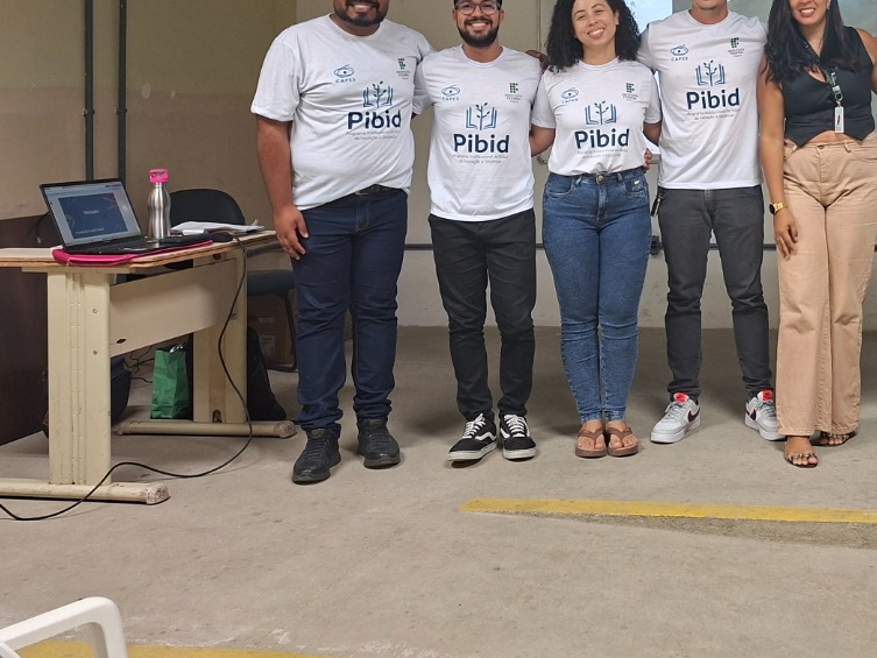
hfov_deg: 39.7
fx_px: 1115
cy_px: 111
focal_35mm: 44
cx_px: 792
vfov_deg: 31.8
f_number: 1.8
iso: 250
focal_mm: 5.54
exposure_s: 1/40
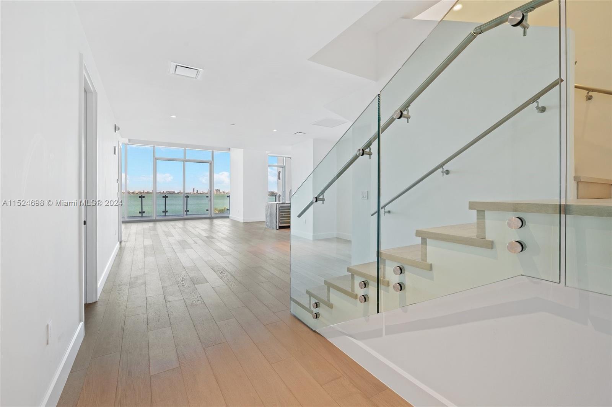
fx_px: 255
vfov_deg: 77.2
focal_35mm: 15
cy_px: 204
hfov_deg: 100.5
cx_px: 306
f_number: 8
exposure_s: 1/5
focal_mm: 15
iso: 200
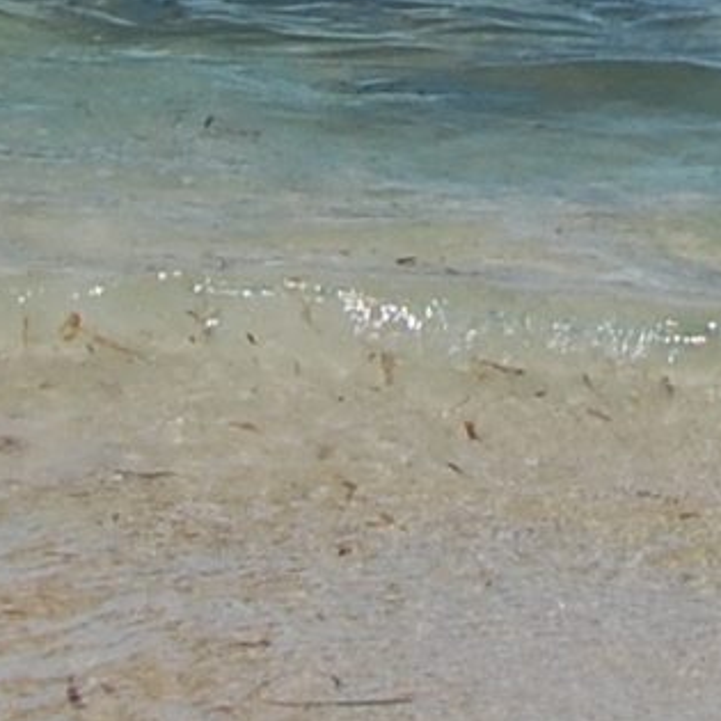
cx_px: 705
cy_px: -1220
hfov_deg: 6.5
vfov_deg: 6.1
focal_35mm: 269
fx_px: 6339
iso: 200
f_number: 11
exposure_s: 1/400
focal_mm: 26
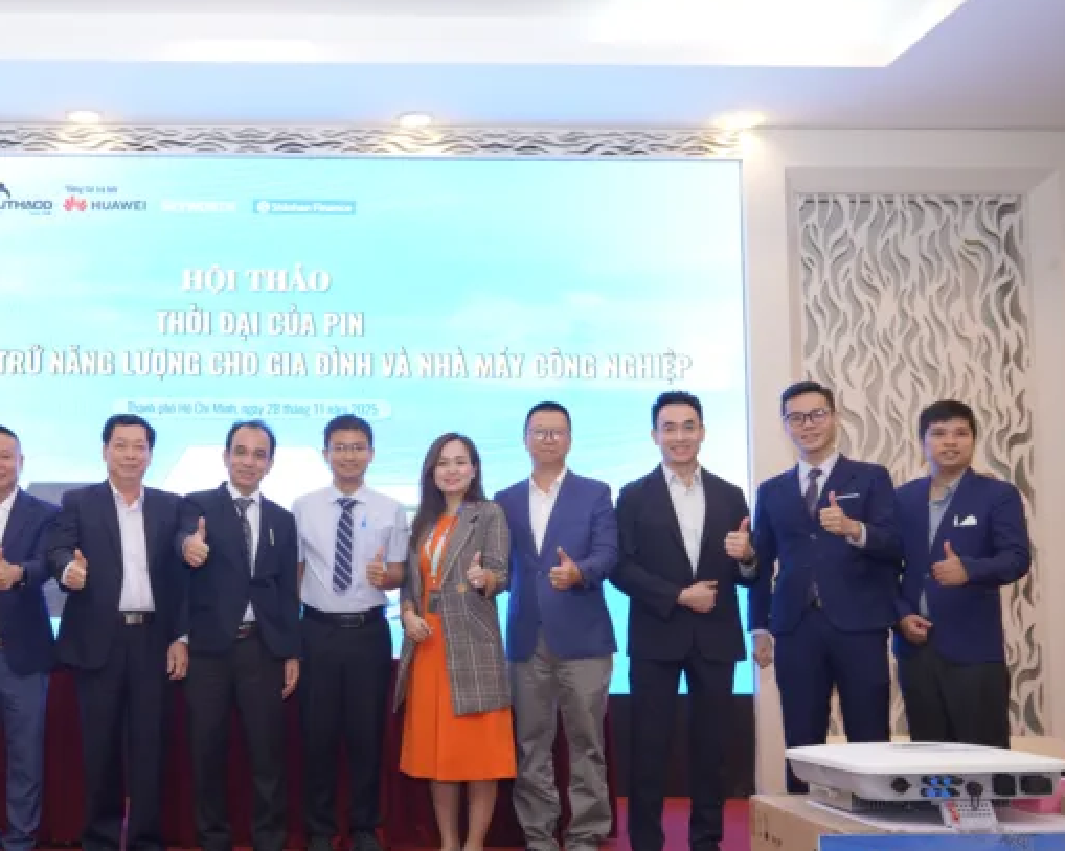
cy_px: 478
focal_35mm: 42
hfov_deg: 42.9
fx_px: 1310
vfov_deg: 36.0
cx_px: 273
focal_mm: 29.4
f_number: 4
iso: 1600
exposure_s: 1/160
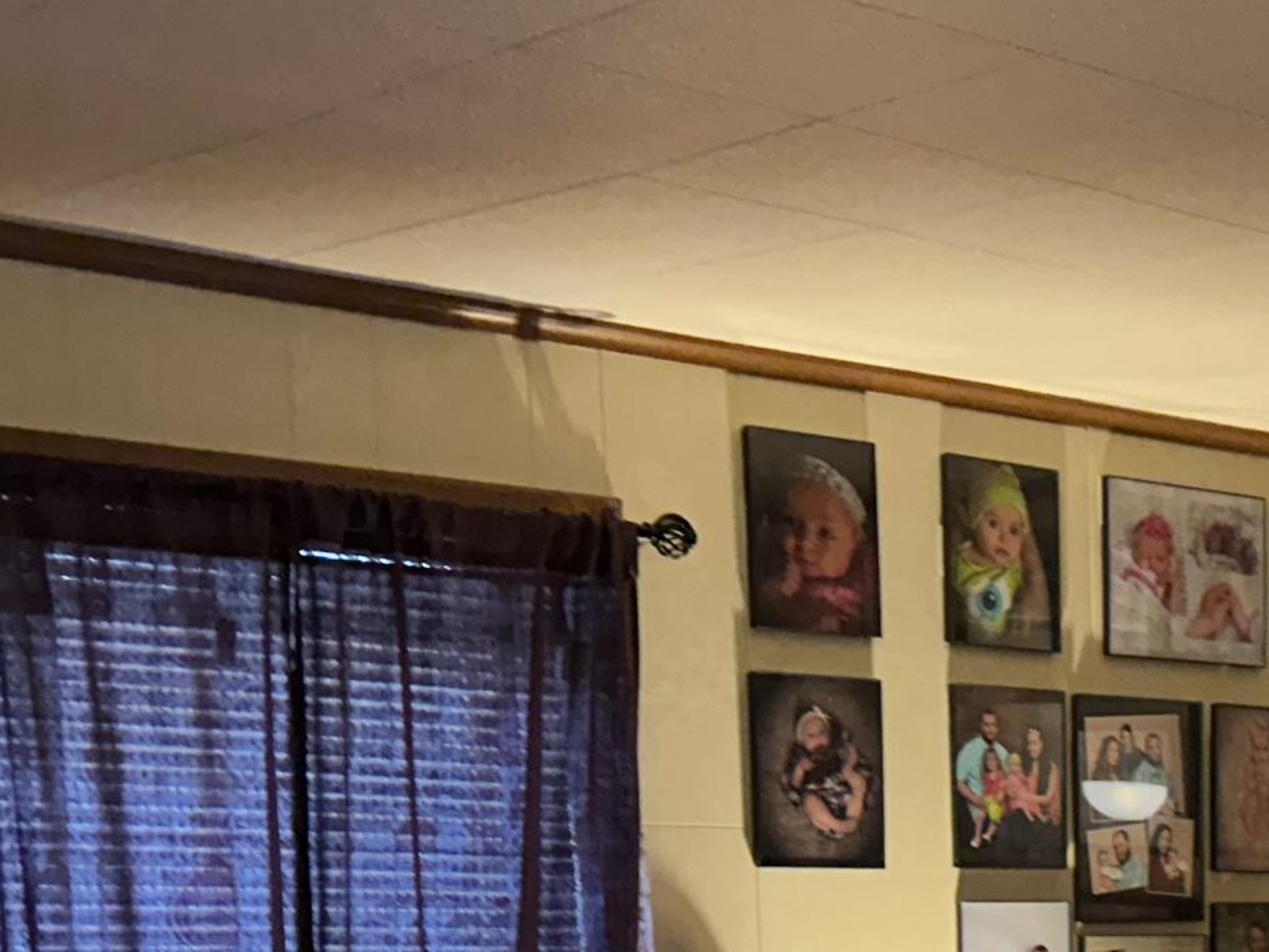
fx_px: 2860
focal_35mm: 78
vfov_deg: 17.8
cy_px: 1202
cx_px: 1449
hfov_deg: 23.3
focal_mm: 6.86
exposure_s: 1/30
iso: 800
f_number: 1.78
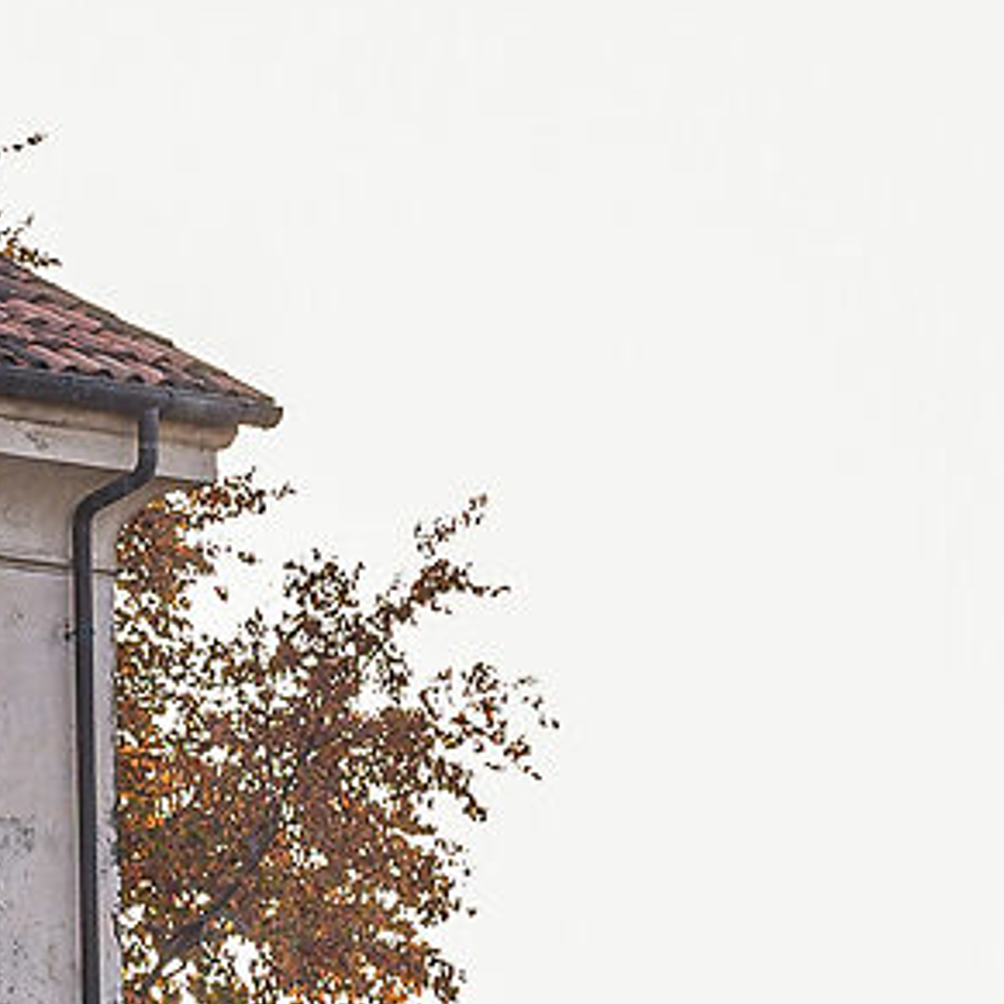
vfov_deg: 5.0
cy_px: 1335
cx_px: -1898
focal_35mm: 351
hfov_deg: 4.8
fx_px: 11518
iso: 100
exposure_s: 1/60
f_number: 6.3
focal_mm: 50
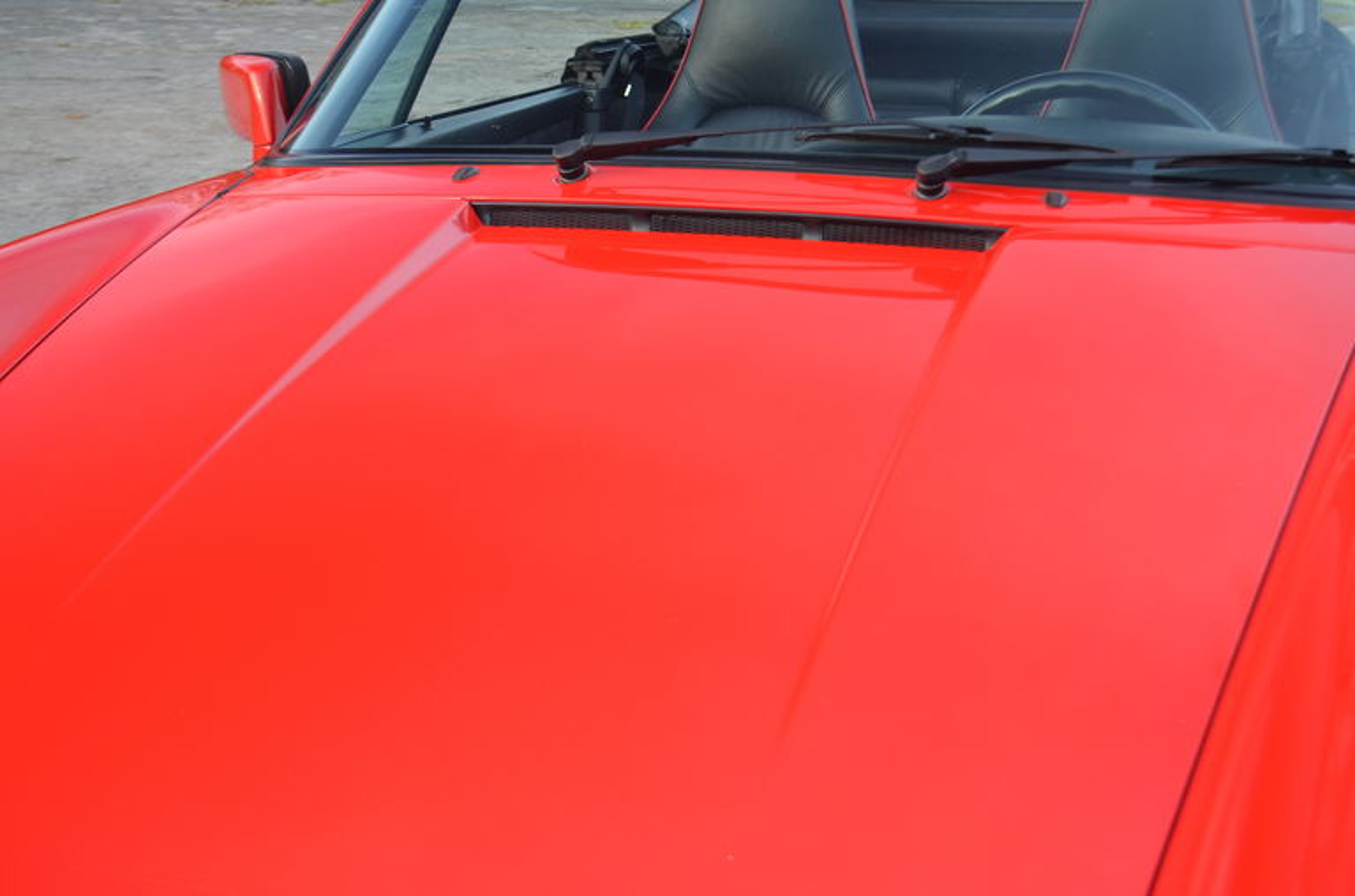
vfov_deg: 27.9
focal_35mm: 48
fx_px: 1802
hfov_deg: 41.2
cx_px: 678
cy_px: 448
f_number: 5.6
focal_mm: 32
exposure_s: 1/125
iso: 400
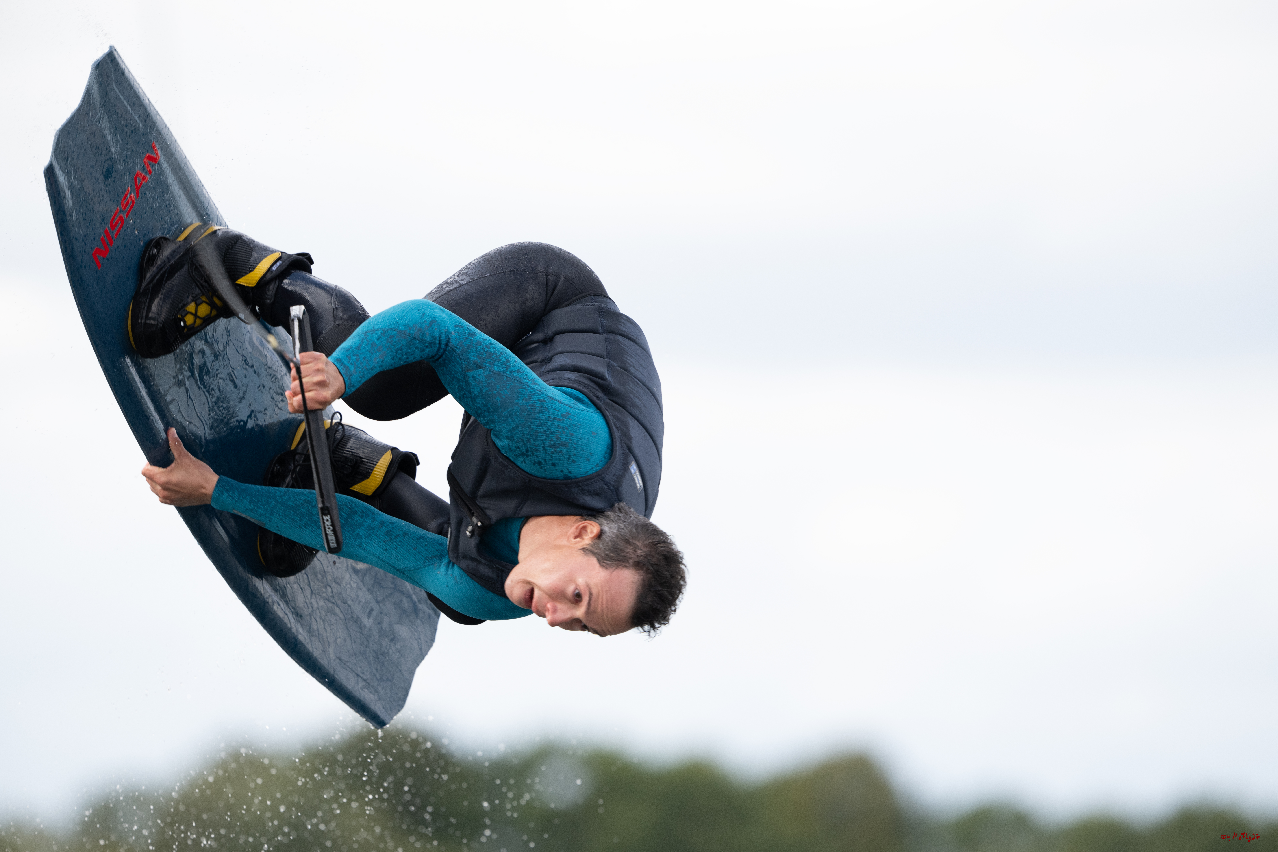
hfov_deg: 5.2
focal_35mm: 400
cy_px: 426
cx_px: 639
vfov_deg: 3.4
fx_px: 14199
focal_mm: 400
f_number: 4.5
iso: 500
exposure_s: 1/1600
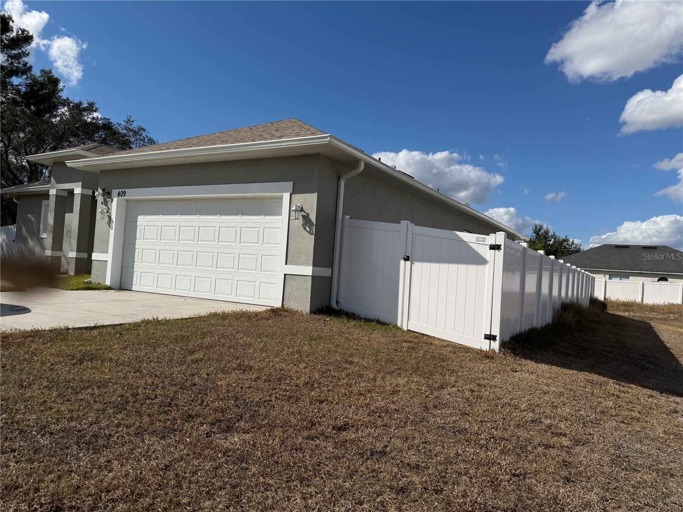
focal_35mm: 24
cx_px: 342
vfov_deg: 56.8
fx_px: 474
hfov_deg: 71.6
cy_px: 256
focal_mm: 6.76
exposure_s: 1/9091
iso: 80
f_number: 1.78
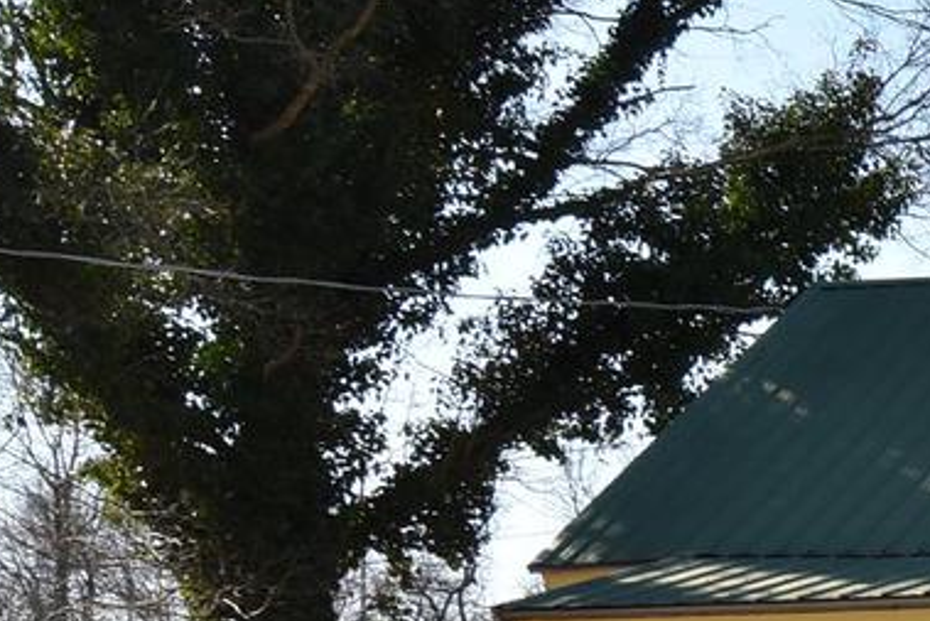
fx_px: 2504
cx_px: 1573
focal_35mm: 97
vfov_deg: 13.7
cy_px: 758
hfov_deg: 17.7
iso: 400
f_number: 16
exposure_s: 1/200
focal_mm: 17
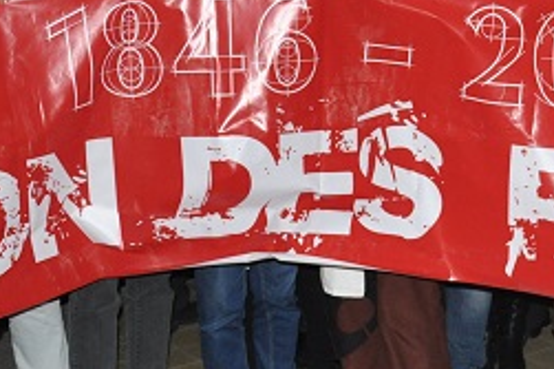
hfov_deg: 22.9
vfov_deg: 15.8
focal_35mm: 86
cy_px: 127
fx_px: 1323
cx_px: 519
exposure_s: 1/60
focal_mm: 18
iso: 800
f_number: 3.5
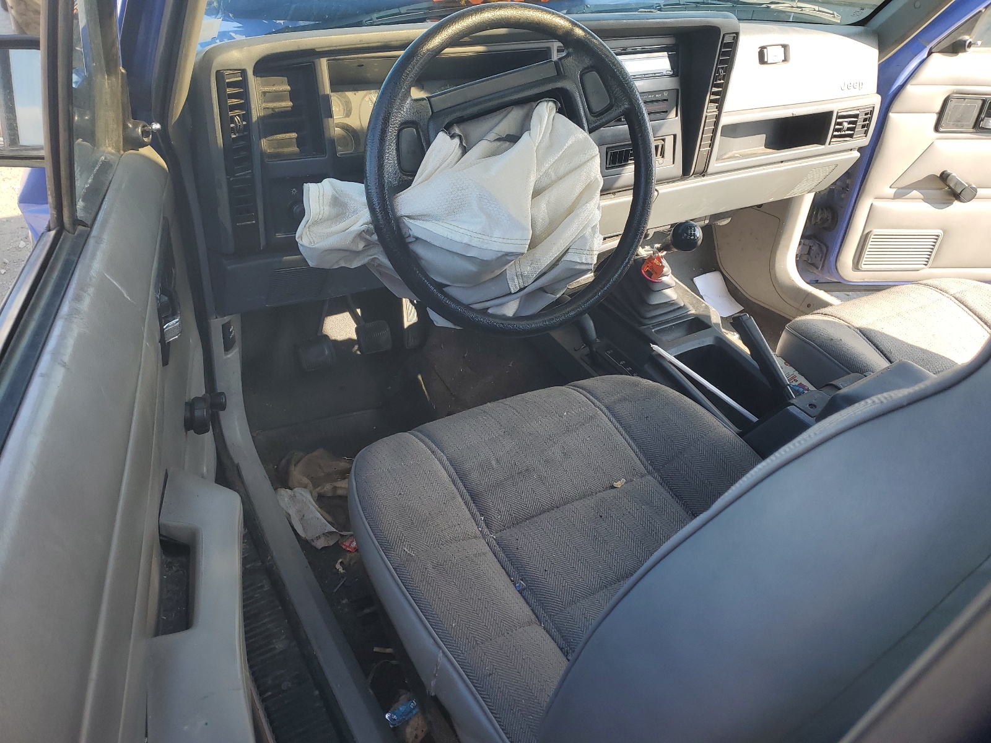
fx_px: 744
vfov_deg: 53.1
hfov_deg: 67.3
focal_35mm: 26
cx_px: 496
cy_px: 372
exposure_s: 1/400
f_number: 1.5
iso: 50
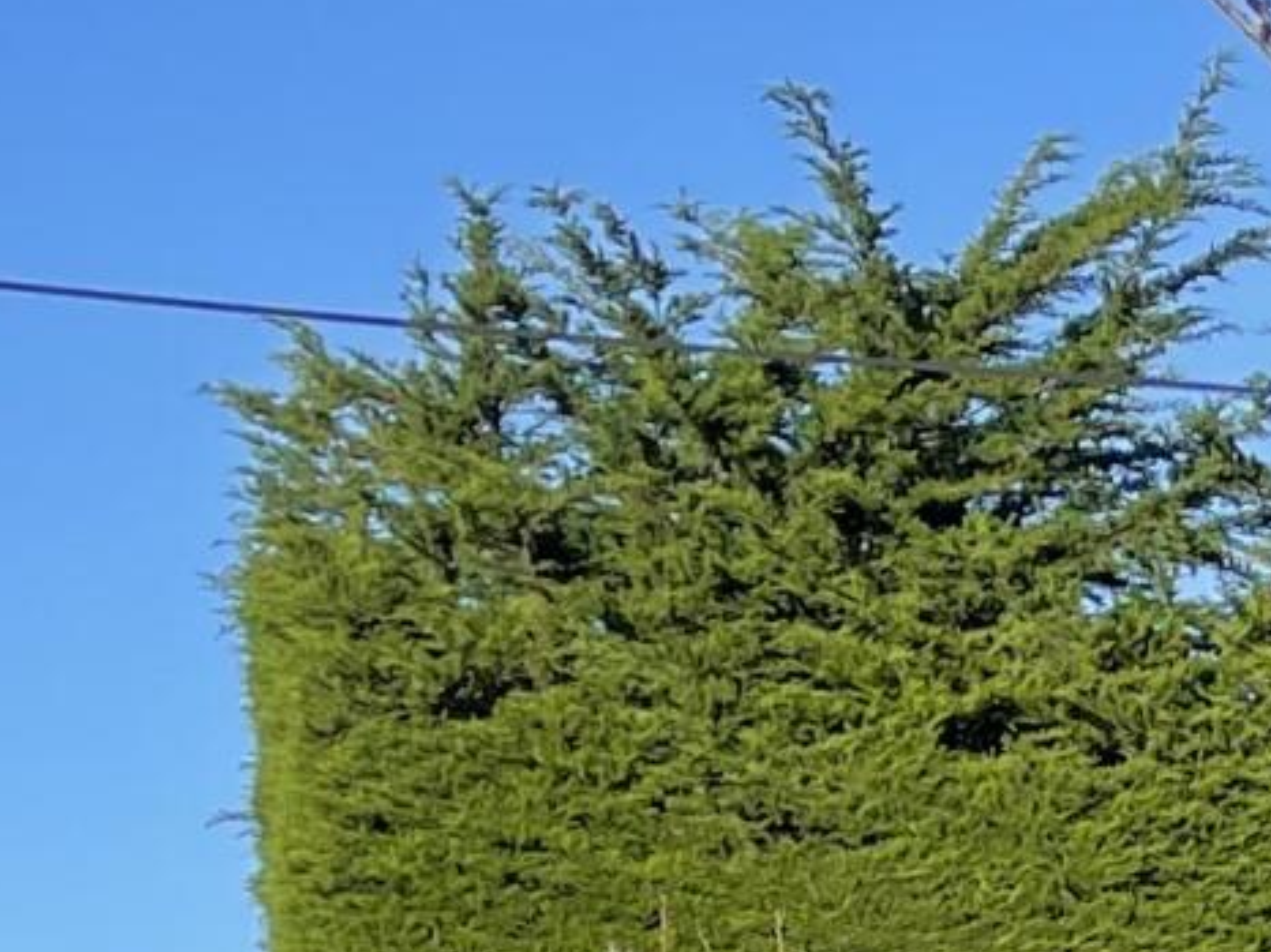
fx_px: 5908
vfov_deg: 8.4
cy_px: 2313
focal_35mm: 161
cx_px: 2237
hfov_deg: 11.5
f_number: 1.6
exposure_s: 1/1475
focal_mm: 5.1
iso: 32
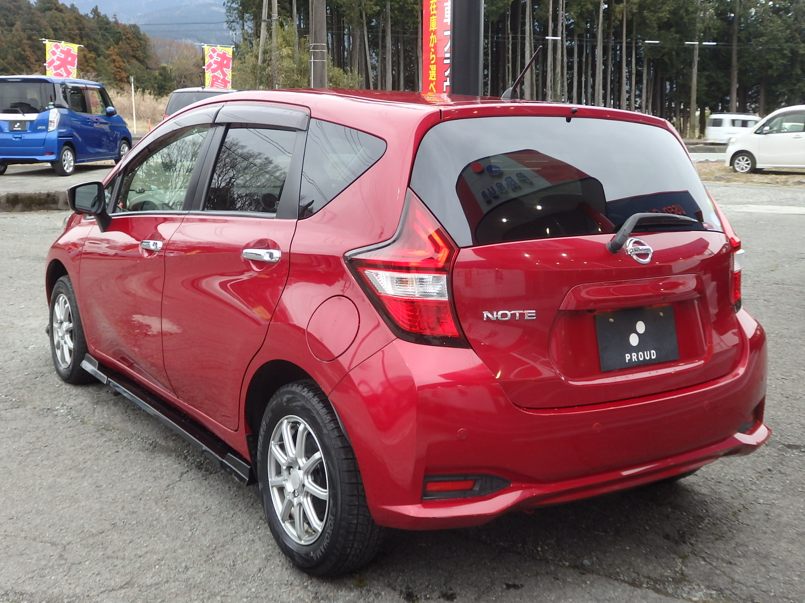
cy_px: 302
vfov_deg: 36.0
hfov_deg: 46.8
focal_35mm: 40
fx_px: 930
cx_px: 402
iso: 160
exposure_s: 1/40
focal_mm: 7.3
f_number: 3.7
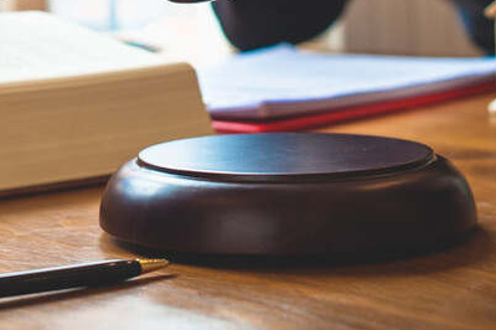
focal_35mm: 105
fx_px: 1445
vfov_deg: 12.5
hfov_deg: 19.3
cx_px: 118
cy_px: -126
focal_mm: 35
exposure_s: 1/125
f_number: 5
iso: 400
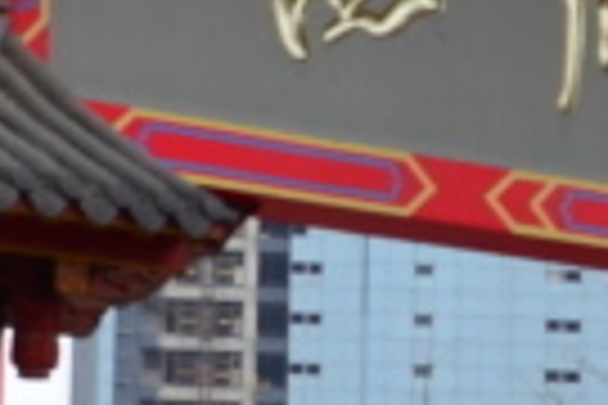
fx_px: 6130
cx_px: 752
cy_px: 382
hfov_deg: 5.6
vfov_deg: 3.8
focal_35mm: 363
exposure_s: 1/80
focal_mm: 32
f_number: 10
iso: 200
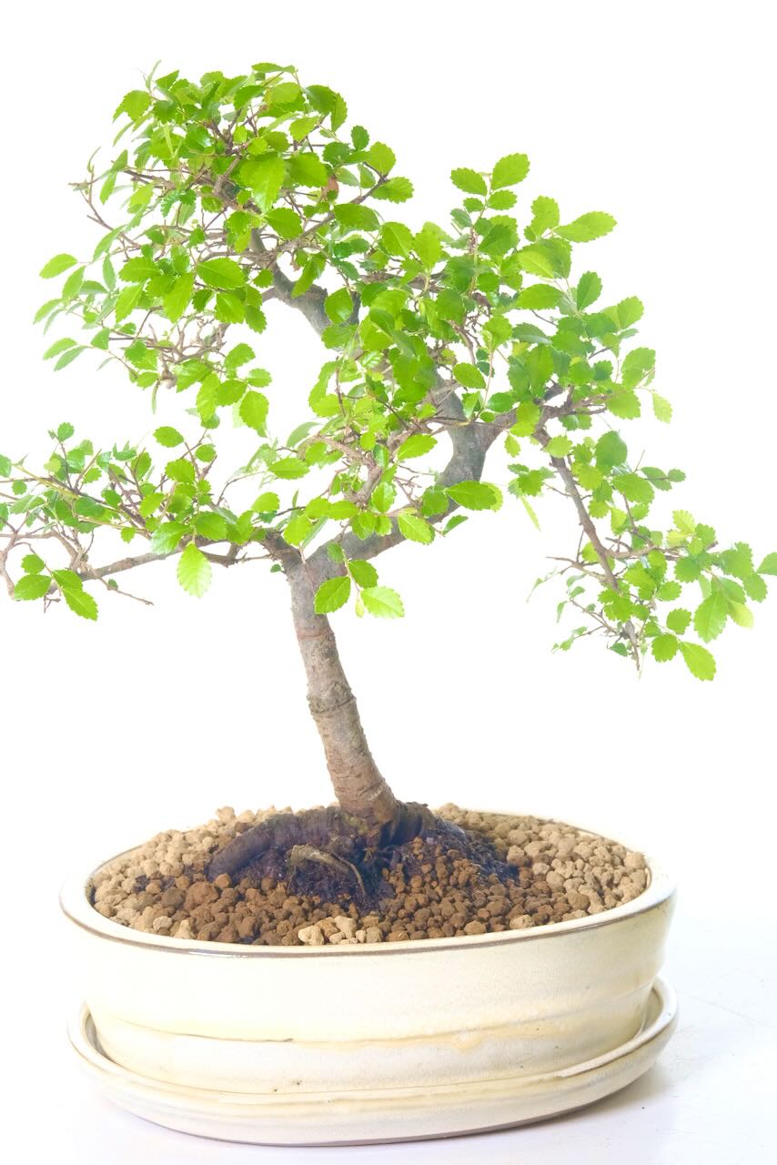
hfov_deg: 12.9
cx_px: 388
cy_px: 582
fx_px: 3430
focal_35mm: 106
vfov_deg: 19.3
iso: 2000
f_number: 13
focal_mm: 70.5
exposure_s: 1/15
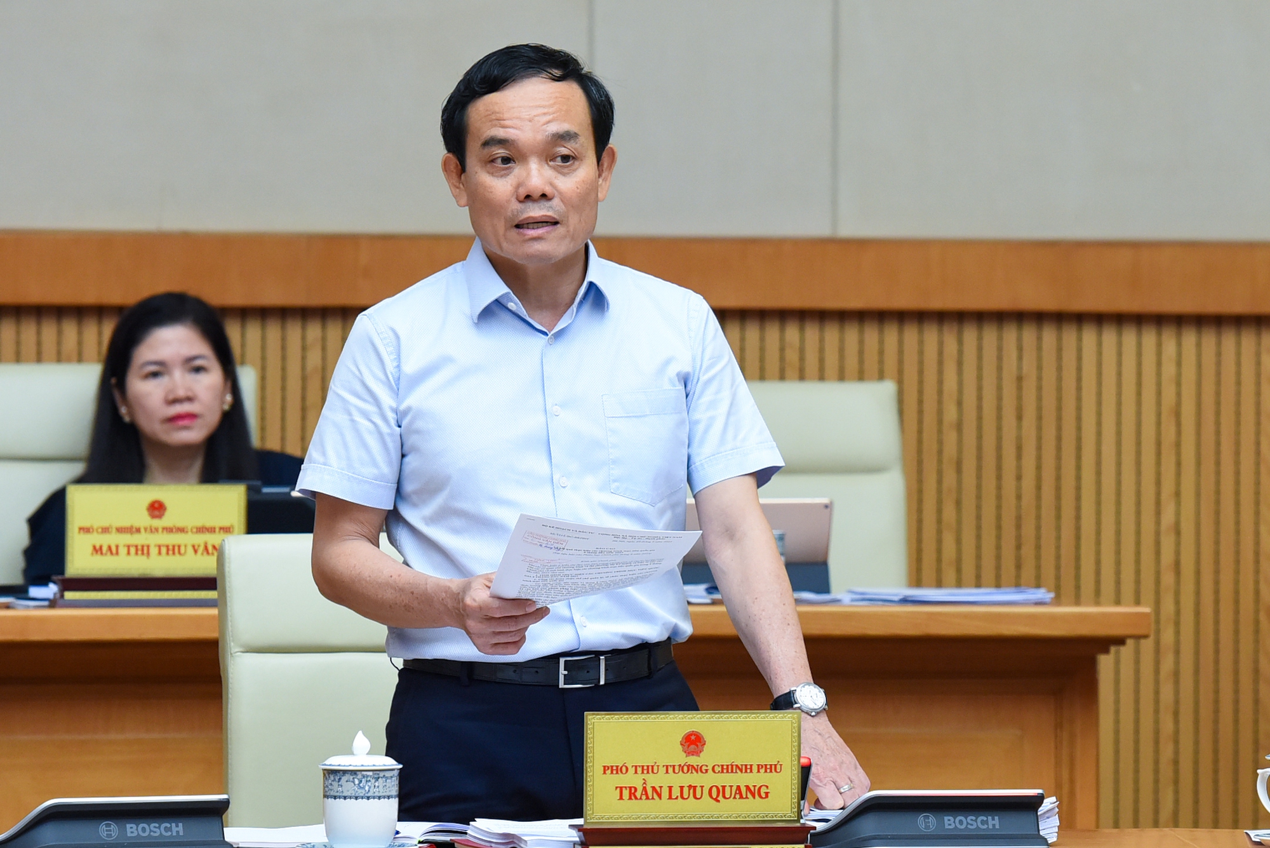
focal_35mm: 160
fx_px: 5646
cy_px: 424
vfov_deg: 8.6
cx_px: 635
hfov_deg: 12.8
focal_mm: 160
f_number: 5
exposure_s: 1/250
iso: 2000
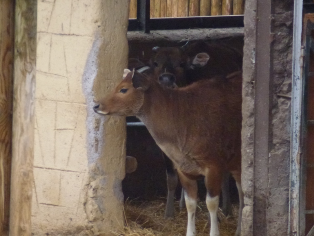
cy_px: 109
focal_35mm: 454
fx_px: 4119
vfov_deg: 3.3
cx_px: 145
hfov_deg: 4.4
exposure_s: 1/250
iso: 640
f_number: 5.9
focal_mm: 63.6
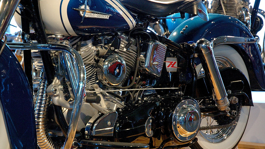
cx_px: 132
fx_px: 576
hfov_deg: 25.9
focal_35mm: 82
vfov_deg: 14.7
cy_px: 81
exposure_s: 1/60
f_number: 4.5
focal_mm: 52
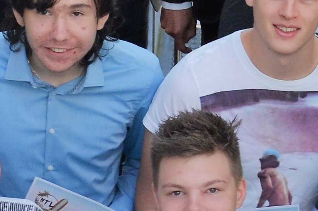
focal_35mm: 274
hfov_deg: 7.4
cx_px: 437
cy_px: 59
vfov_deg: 5.0
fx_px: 2416
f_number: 5.6
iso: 360
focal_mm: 30
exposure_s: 1/125
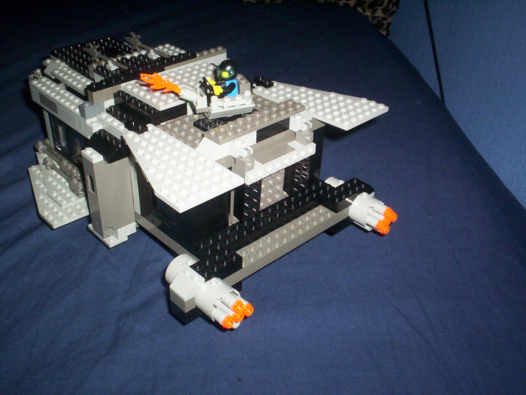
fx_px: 577
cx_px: 263
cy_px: 198
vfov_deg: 37.7
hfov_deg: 49.0
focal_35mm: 38
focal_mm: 4.99
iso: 140
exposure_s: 1/60
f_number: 4.5
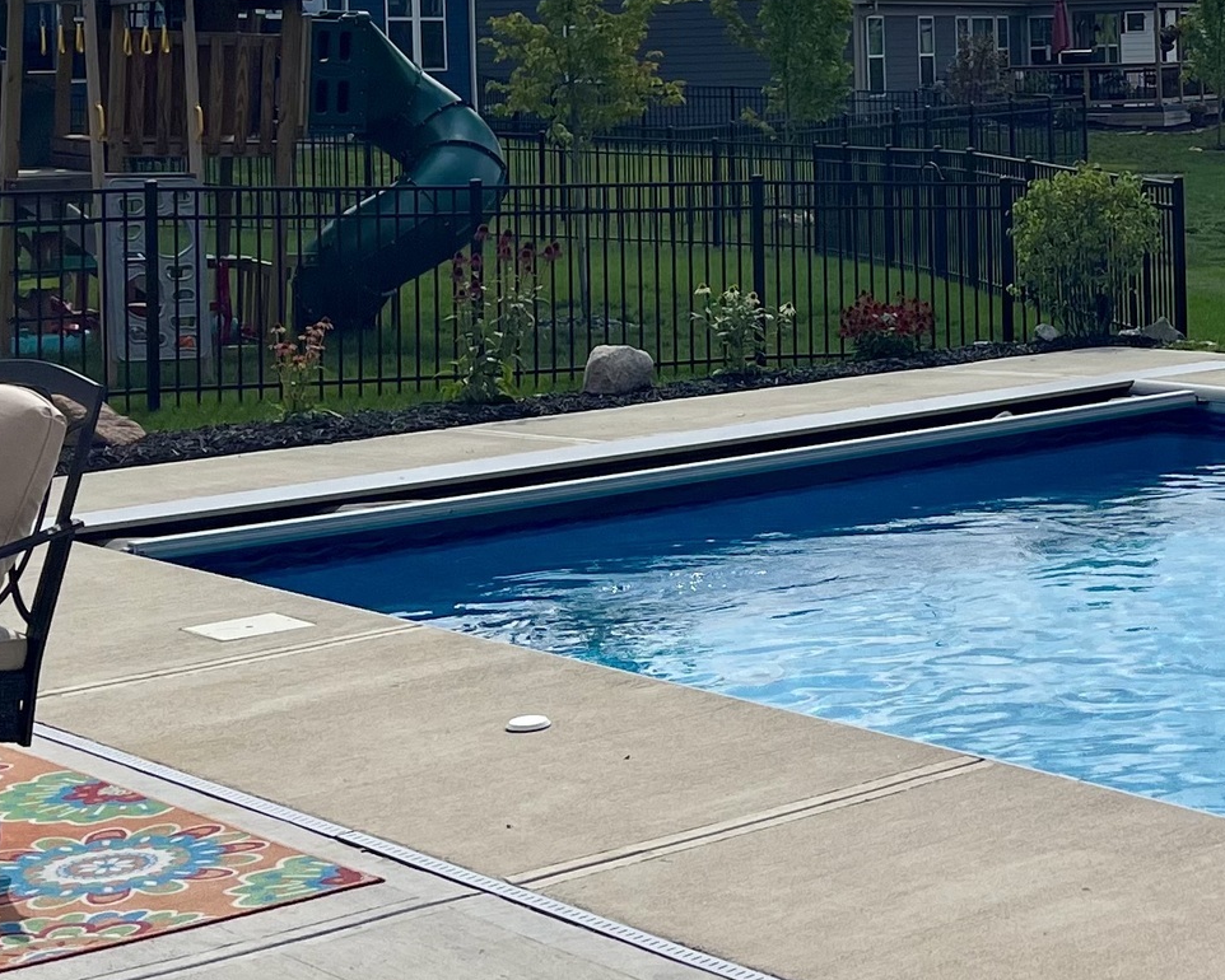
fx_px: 2937
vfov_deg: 18.5
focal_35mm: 81
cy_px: 27
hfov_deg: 22.8
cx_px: 1158
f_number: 1.6
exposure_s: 1/10989
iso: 32
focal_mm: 5.1
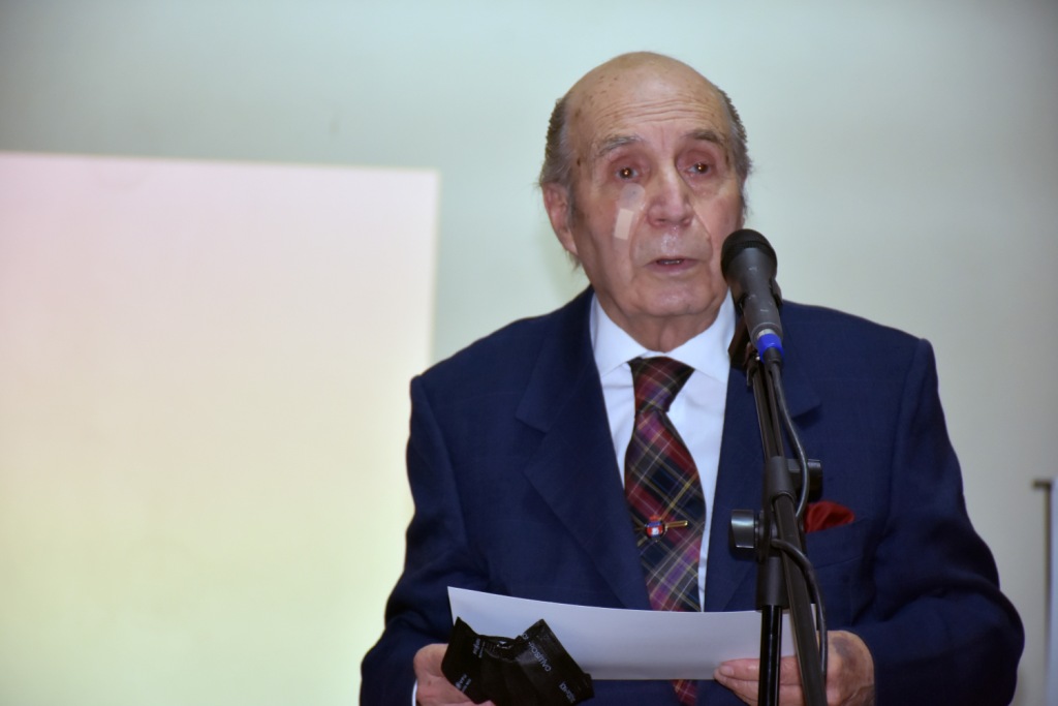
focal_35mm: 168
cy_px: 353
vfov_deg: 8.2
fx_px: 4938
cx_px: 529
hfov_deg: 12.2
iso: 800
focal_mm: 112
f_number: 5.6
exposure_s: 1/100
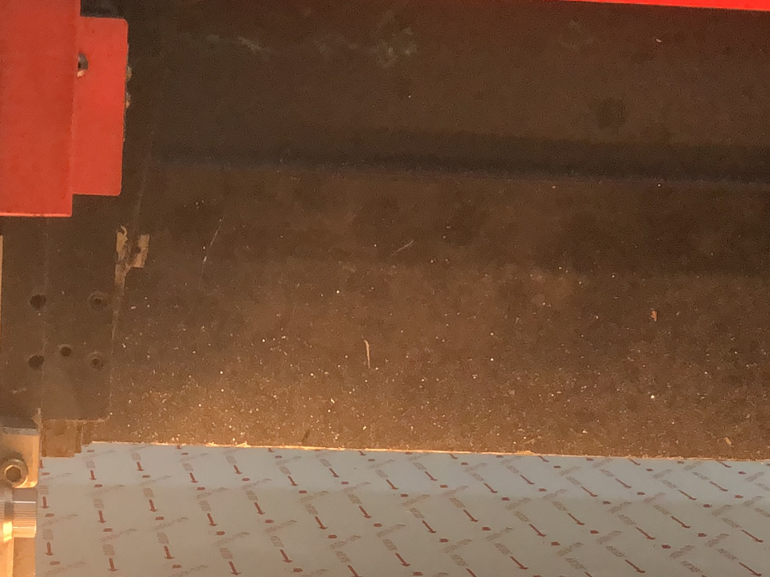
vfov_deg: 15.9
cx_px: 186
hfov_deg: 21.1
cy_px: 506
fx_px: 2046
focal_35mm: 92
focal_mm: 3.99
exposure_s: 1/60
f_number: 1.8
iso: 125
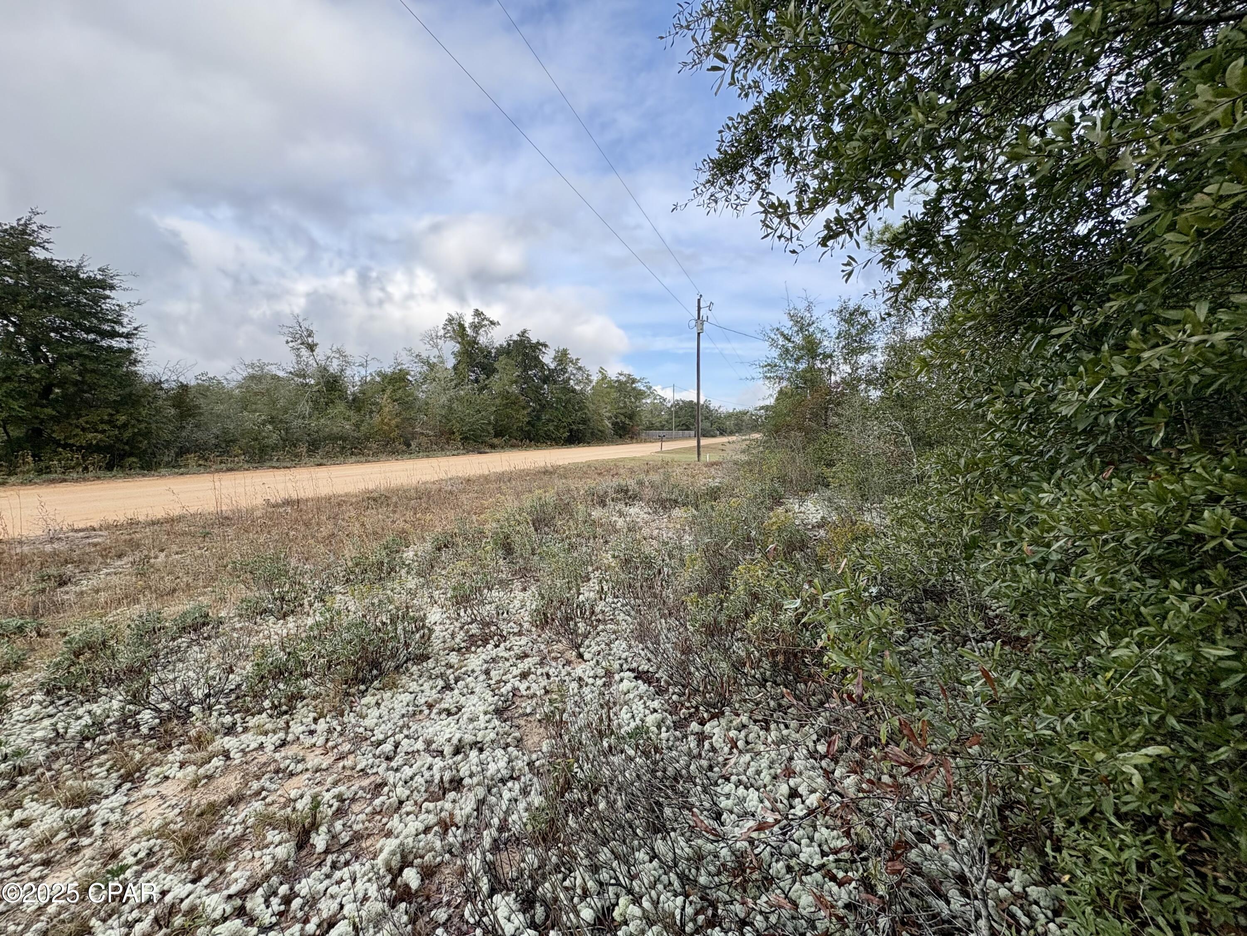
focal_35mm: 14
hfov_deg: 102.1
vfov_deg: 85.7
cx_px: 624
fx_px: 504
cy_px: 468
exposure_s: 1/796
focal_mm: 2.22
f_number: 2.2
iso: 50
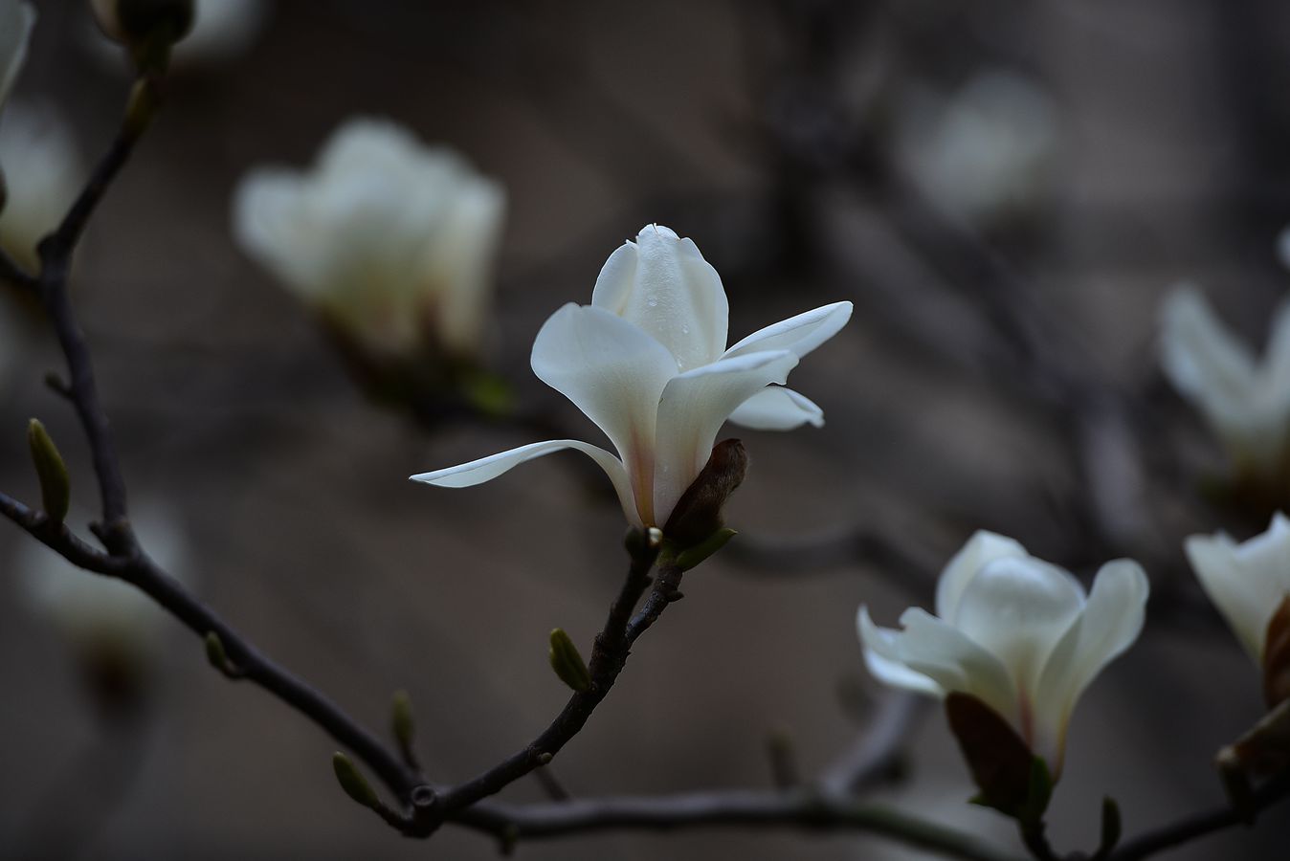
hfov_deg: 10.3
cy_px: 430
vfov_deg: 6.9
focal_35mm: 200
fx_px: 7169
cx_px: 645
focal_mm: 200
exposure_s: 1/320
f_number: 2.8
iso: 320
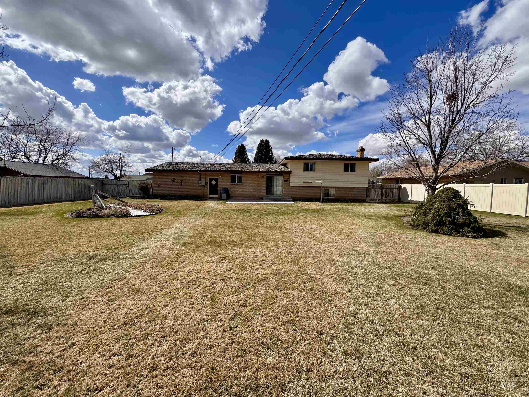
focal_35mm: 14
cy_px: 198
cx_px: 264
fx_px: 214
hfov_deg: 102.1
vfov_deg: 85.7
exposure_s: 1/3247
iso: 50
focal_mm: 2.22
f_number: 2.2
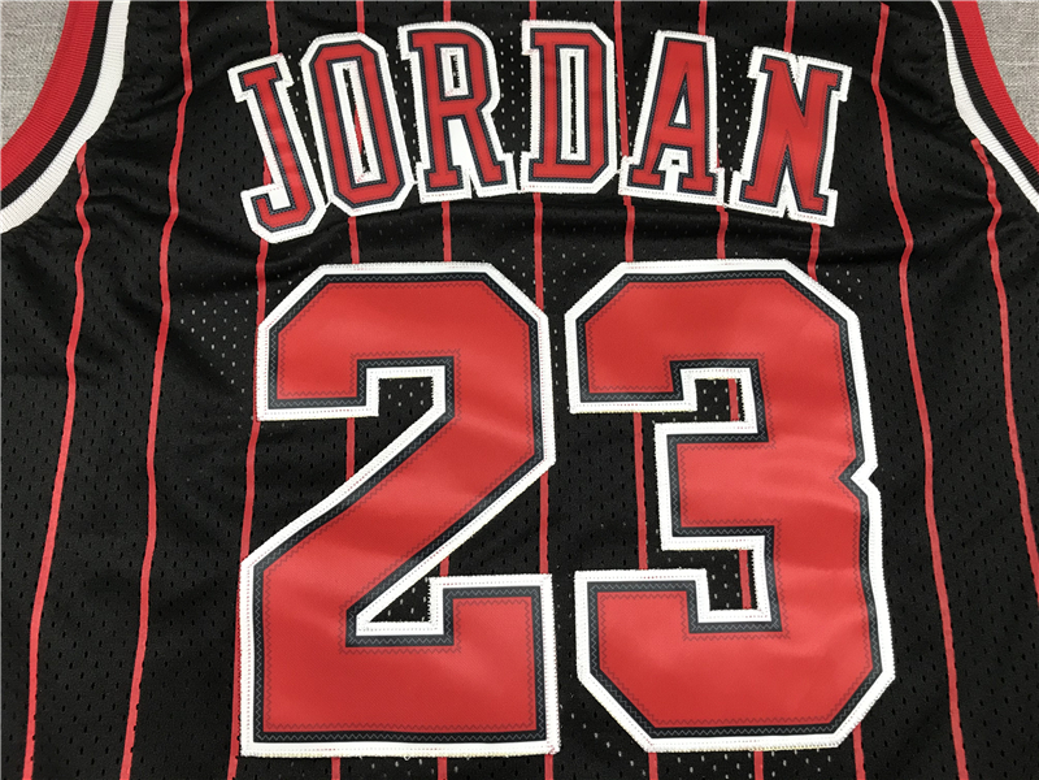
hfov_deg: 63.4
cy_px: 390
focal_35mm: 28
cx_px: 520
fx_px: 840
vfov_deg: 49.7
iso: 32
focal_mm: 3.99
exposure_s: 1/33
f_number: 1.8
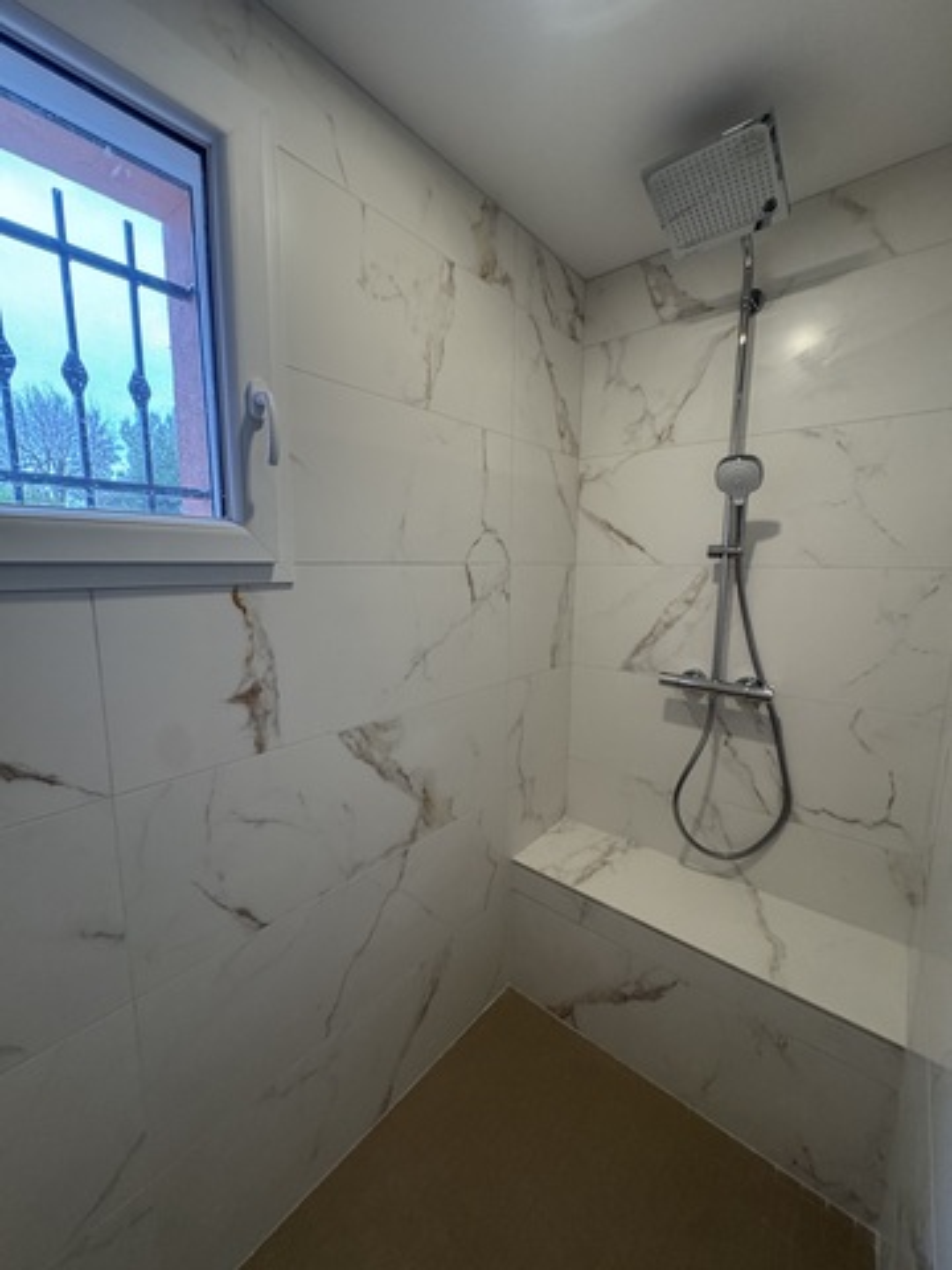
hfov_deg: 85.7
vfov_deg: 102.1
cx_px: 476
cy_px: 635
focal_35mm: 14
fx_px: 513
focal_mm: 2.22
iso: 250
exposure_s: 1/100
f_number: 2.2
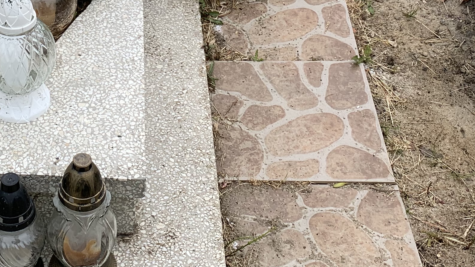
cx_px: 67
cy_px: -55
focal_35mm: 72
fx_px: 907
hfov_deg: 28.5
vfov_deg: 16.1
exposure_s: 1/1350
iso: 25
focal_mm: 4.25
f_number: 1.8
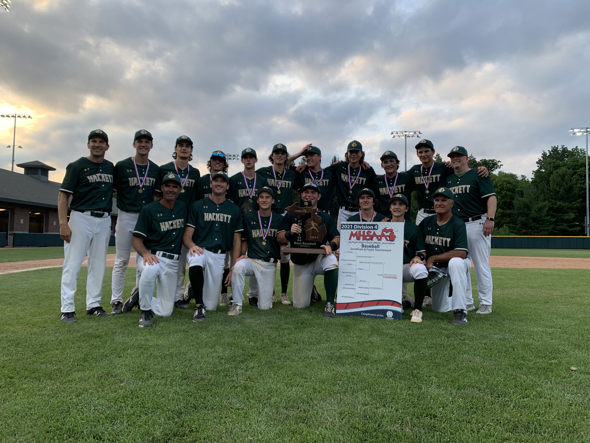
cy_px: 222
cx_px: 295
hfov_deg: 67.3
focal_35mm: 26
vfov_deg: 53.1
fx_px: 443
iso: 25
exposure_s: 1/446
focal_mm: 4.25
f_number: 1.8
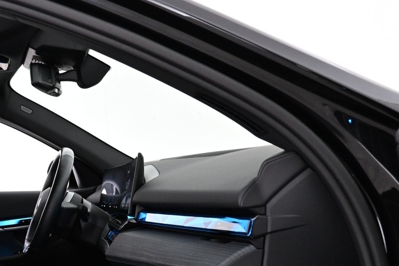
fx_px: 643
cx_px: 43
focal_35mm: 58
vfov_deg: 22.7
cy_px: 249
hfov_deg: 32.8
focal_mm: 16
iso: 1600
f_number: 4
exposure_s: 1/25
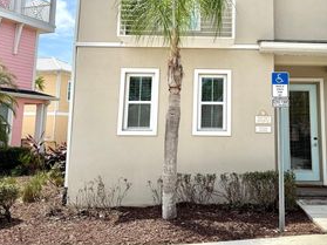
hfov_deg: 43.0
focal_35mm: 43
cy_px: 60
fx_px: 406
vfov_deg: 32.9
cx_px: 230
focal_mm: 6.76
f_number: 1.78
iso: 80
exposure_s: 1/5714
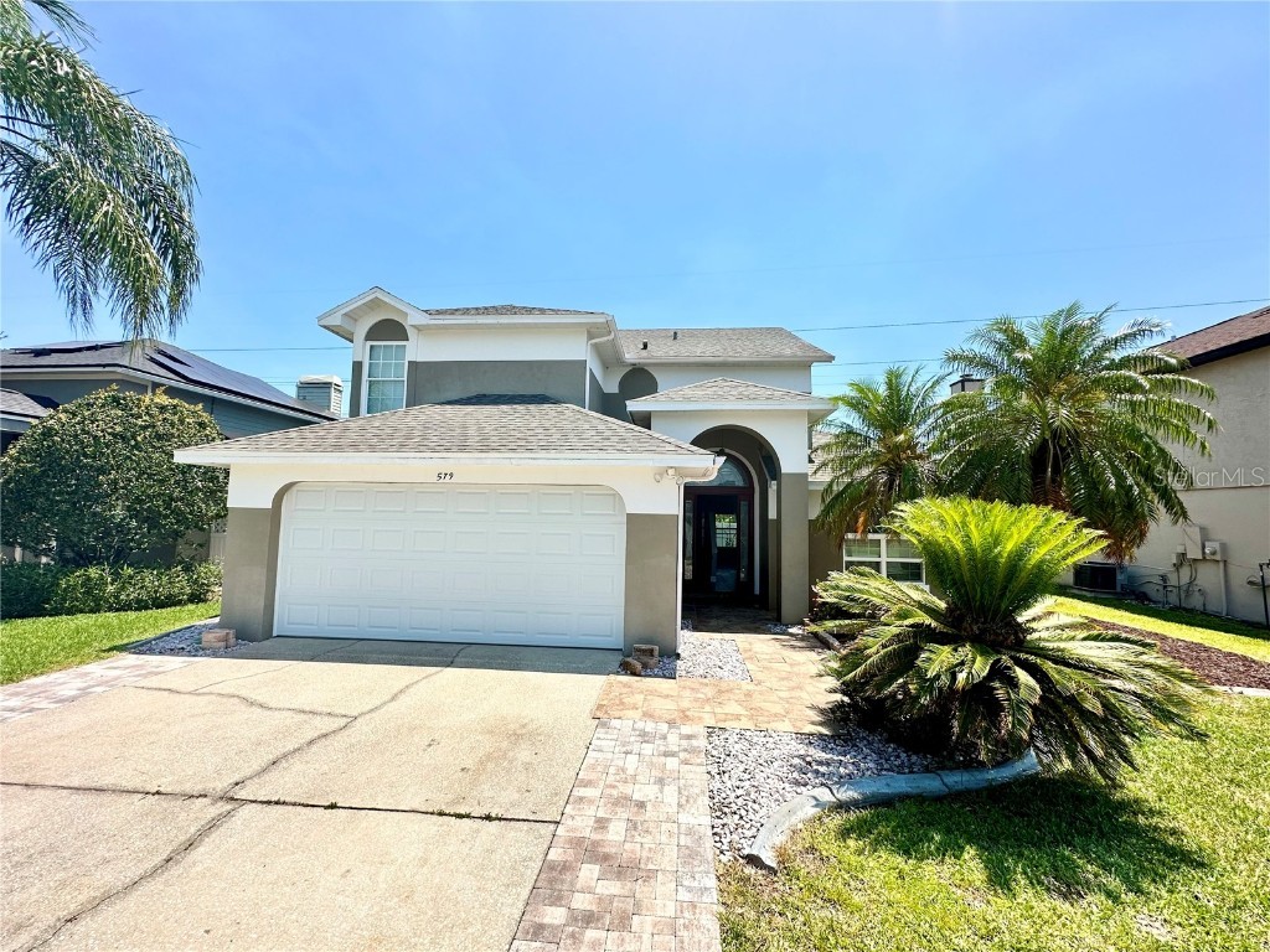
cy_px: 476
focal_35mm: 14
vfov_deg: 85.7
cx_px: 635
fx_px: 514
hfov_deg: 102.1
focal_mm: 2.22
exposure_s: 1/1984
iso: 50
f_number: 2.2
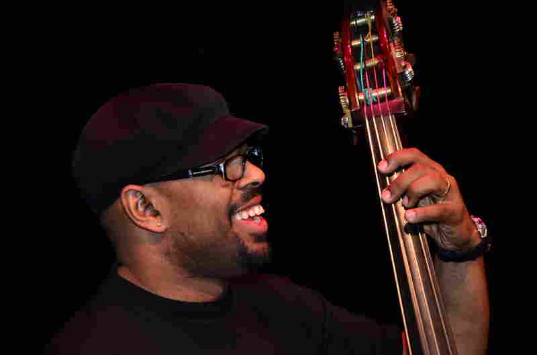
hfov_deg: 13.1
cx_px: 268
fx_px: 2343
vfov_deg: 8.7
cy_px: 178
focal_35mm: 158
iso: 800
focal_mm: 105
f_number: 7.1
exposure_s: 1/60
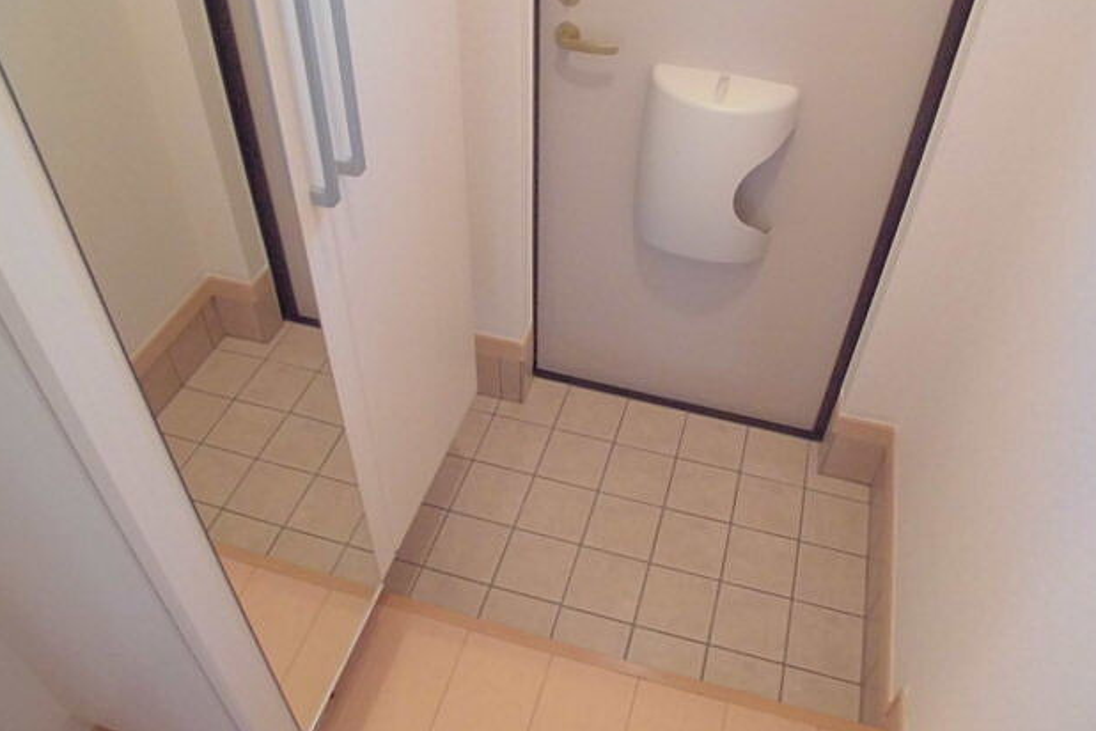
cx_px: 562
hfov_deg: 65.5
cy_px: 335
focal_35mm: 28
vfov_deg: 46.4
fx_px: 852
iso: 800
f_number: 3.5
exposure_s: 1/30
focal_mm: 4.6
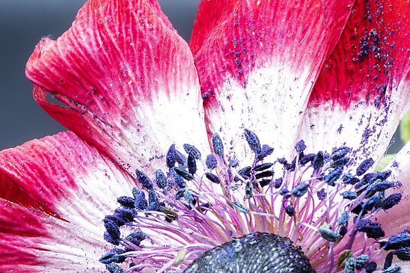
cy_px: 317
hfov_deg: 4.4
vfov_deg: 3.0
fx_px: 5237
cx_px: 690
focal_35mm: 460
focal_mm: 105
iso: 64
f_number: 20
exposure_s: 3
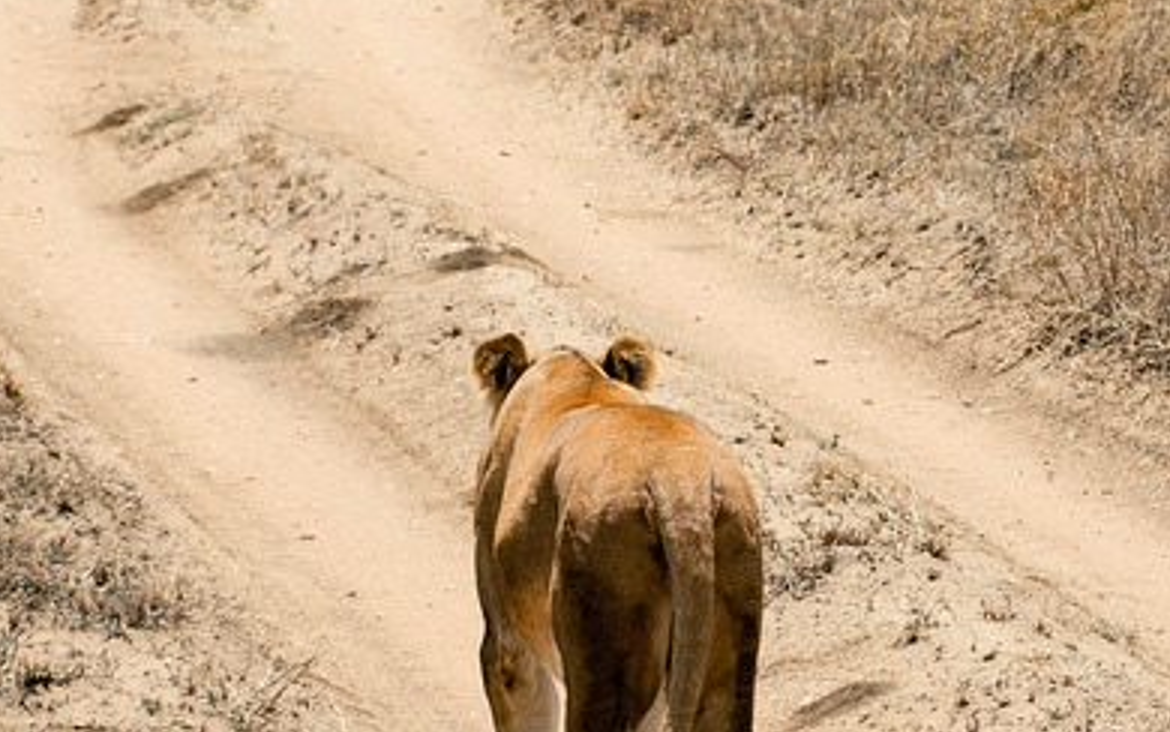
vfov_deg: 4.4
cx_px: 936
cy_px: 252
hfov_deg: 7.0
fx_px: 9601
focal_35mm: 301
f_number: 7.1
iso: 200
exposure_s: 1/1000
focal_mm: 80
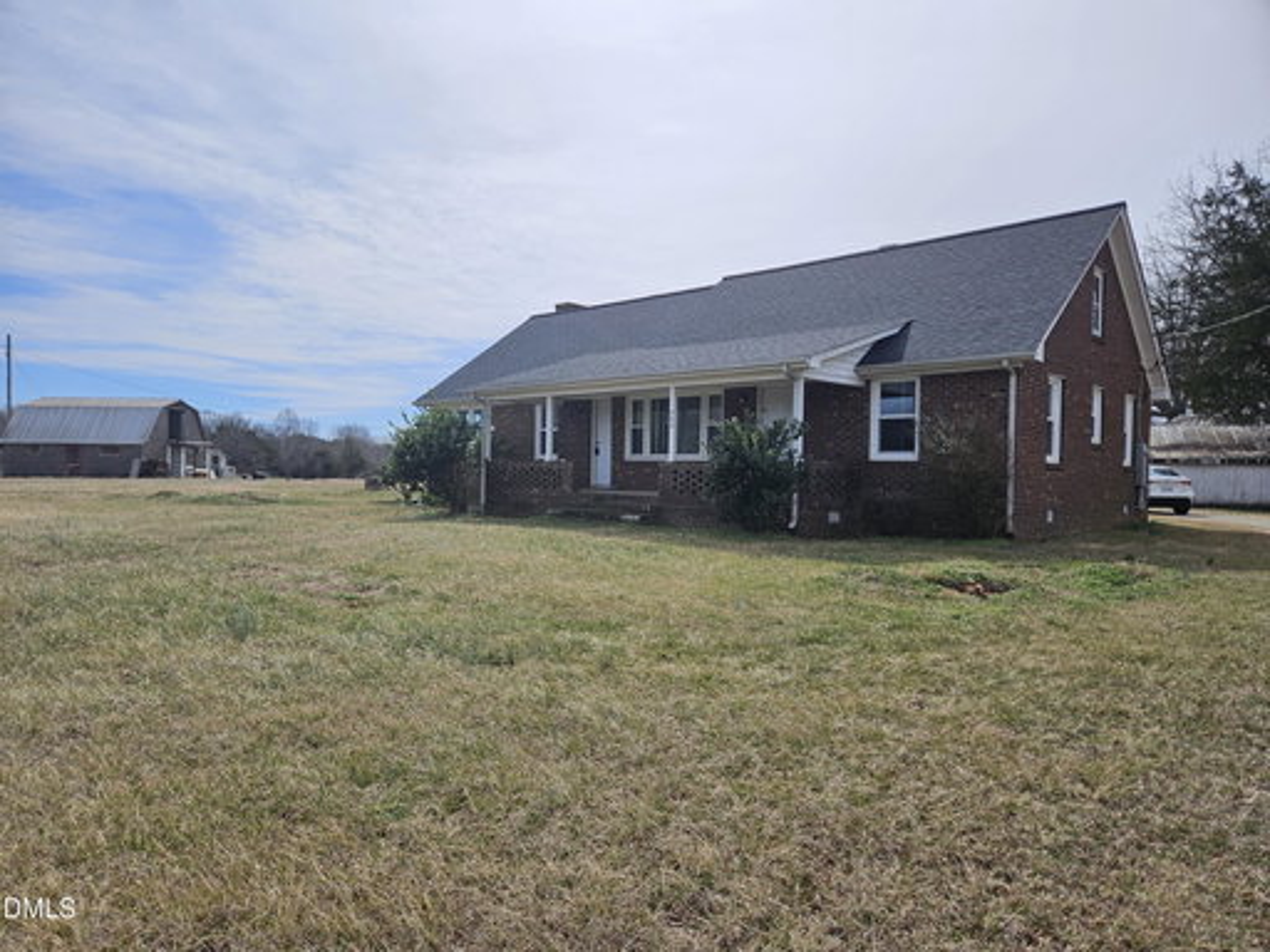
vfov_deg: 58.9
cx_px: 635
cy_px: 476
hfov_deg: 73.9
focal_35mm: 23
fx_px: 844
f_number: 1.8
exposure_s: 1/4176
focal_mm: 5.4
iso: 25
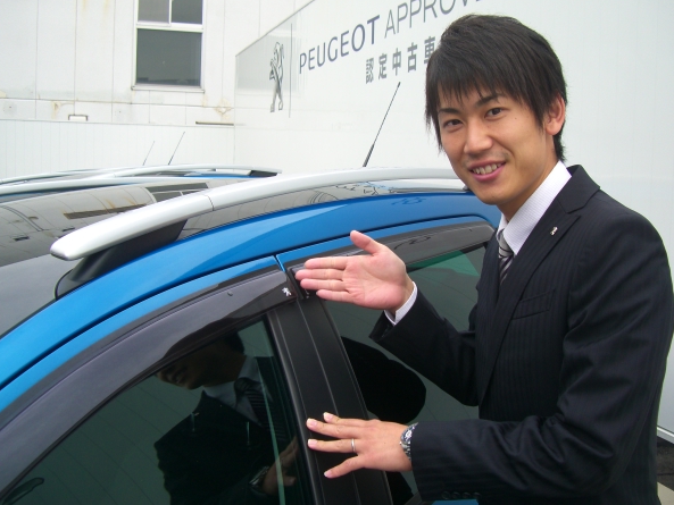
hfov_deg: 45.7
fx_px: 798
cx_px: 356
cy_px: 235
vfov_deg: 35.1
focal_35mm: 41
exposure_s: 1/160
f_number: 2.8
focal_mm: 7.9
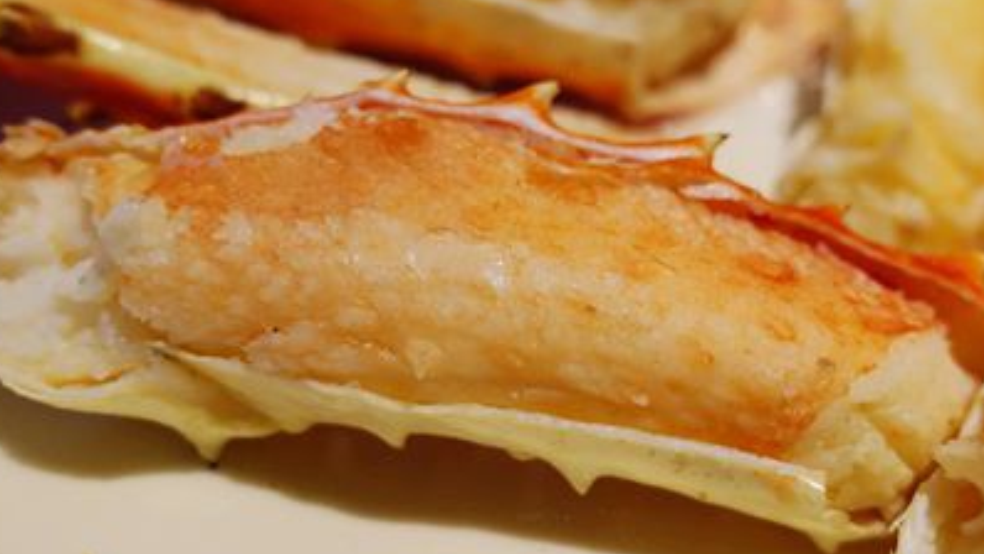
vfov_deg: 29.0
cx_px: 569
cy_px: 266
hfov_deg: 49.2
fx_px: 1070
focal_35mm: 41
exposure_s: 1/50
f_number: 2.5
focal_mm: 8.8
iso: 800
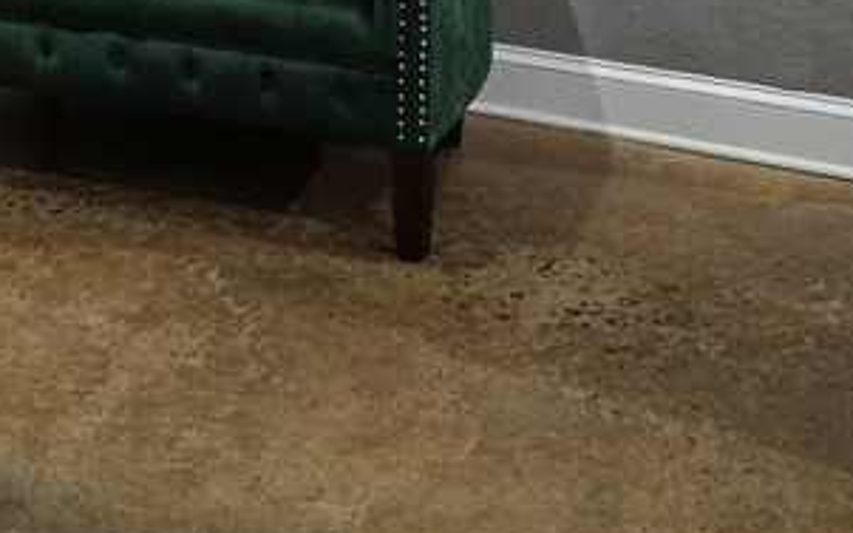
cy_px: -561
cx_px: 261
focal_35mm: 83
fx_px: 1929
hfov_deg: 24.8
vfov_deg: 13.3
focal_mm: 5.4
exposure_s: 1/120
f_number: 1.8
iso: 200
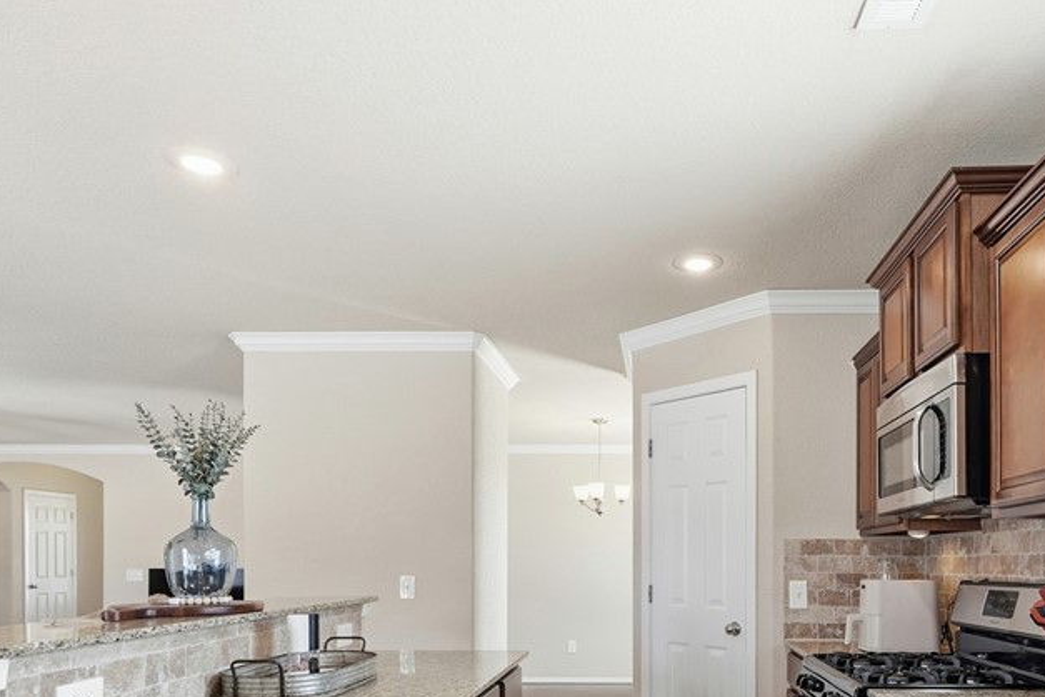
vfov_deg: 46.8
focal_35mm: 26
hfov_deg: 68.3
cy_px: 562
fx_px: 755
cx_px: 653
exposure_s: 1/400
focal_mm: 10
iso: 250
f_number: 9
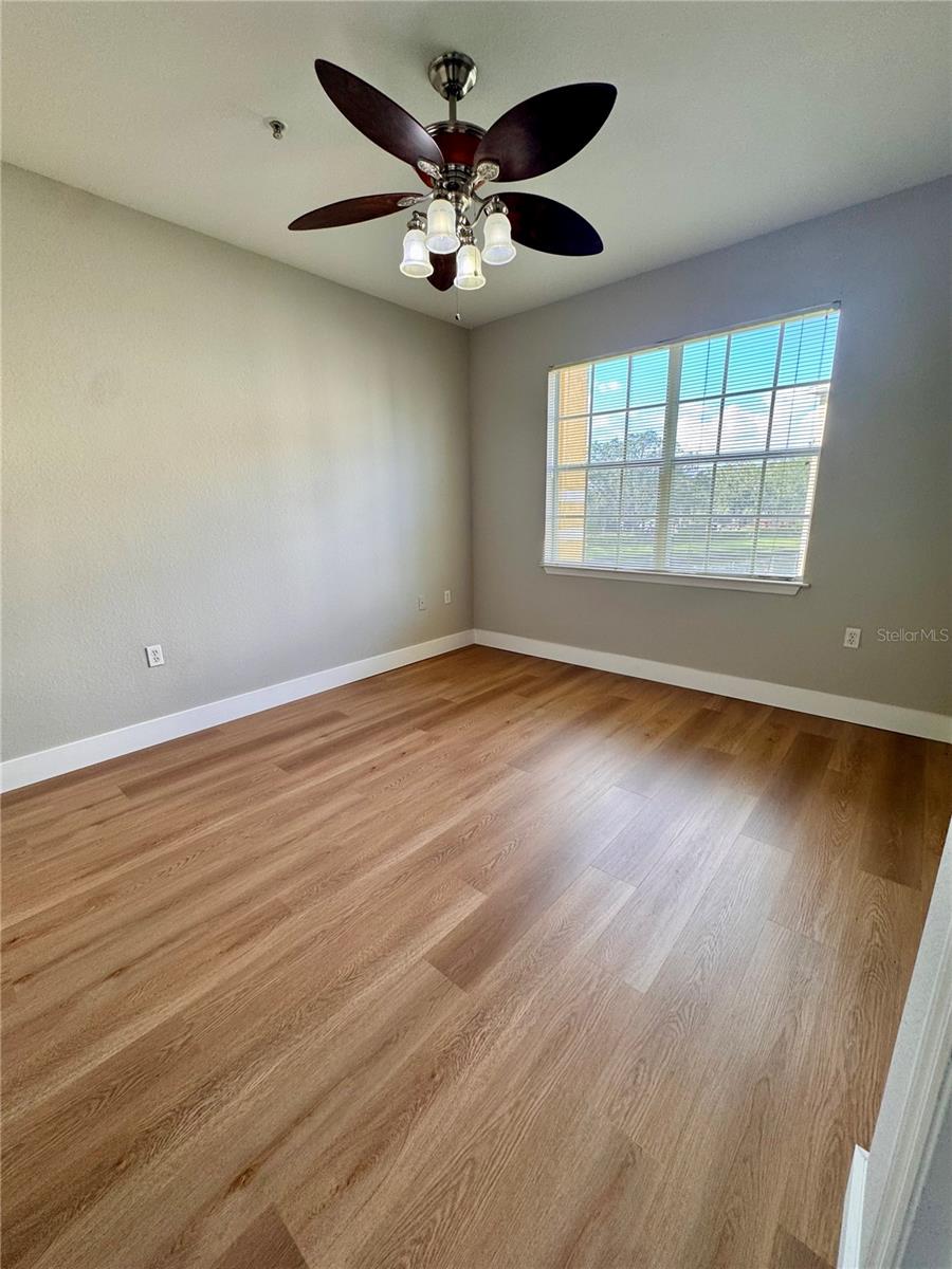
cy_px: 634
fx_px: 513
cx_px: 476
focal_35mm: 14
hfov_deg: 85.7
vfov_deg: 102.1
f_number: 2.2
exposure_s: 1/120
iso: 100
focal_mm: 2.22
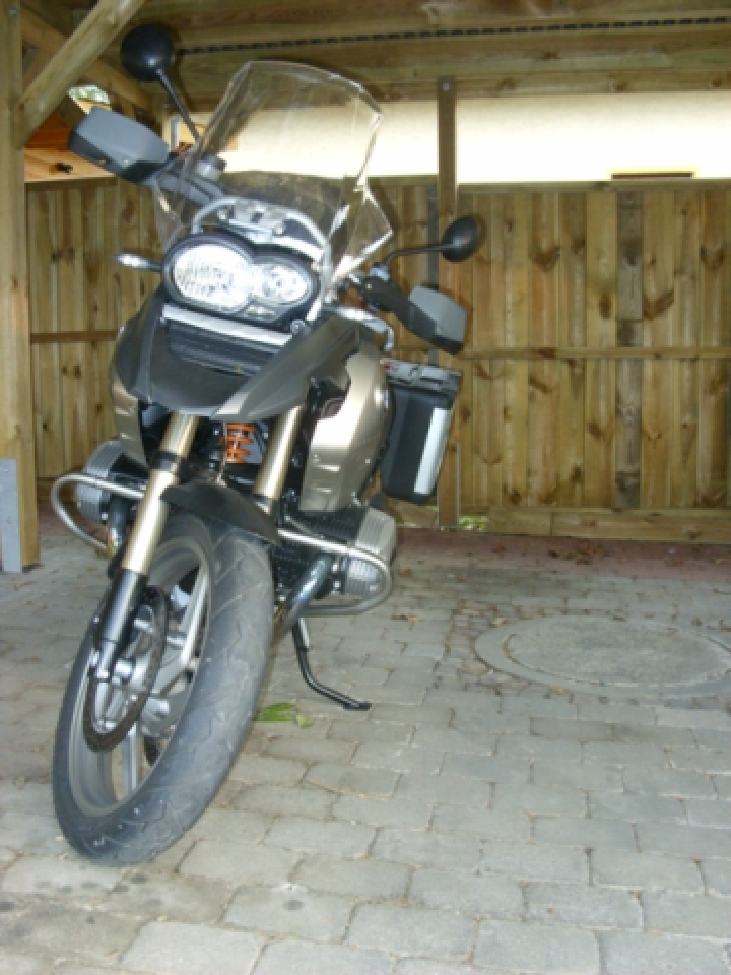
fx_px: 1070
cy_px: 488
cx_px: 366
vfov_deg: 49.0
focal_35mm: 38
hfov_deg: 37.7
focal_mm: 6.3
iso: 300
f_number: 2.8
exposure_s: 1/30
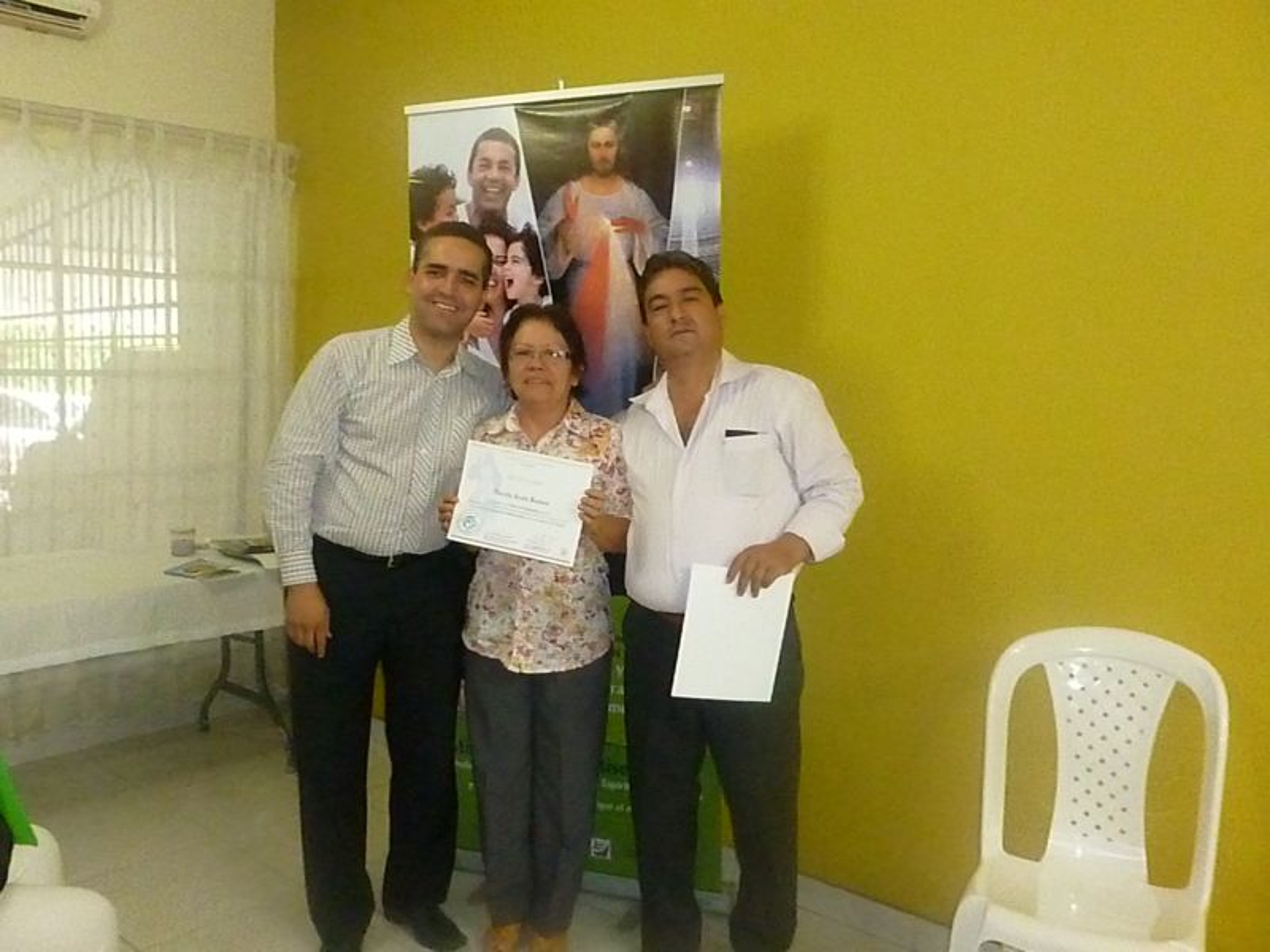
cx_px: 635
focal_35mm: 28
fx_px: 1027
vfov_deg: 49.7
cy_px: 476
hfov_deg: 63.4
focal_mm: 5
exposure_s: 1/60
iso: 1600
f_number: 3.3
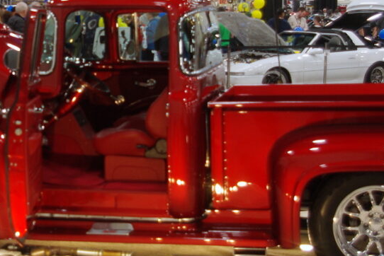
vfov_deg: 20.3
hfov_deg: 30.1
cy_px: 132
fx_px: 715
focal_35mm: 67
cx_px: 181
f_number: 4
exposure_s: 1/30
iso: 200
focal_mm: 23
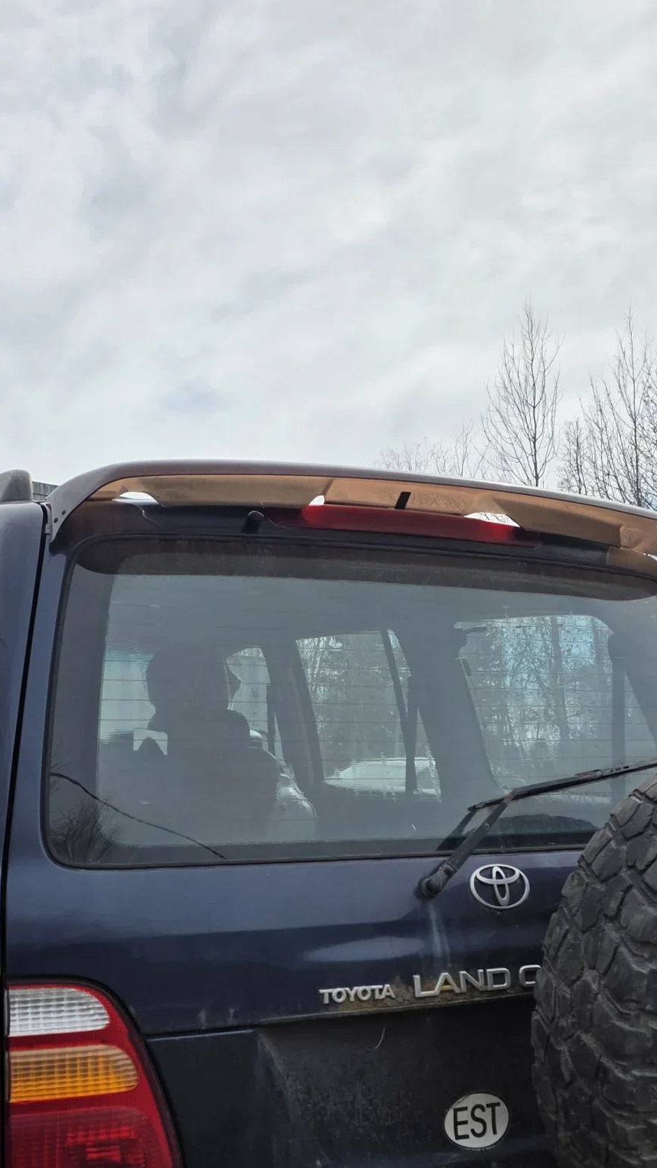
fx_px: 1301
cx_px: 340
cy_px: 837
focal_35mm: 42
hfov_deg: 28.3
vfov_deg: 47.0
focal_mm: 6.3
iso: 64
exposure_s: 1/7944
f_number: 1.7
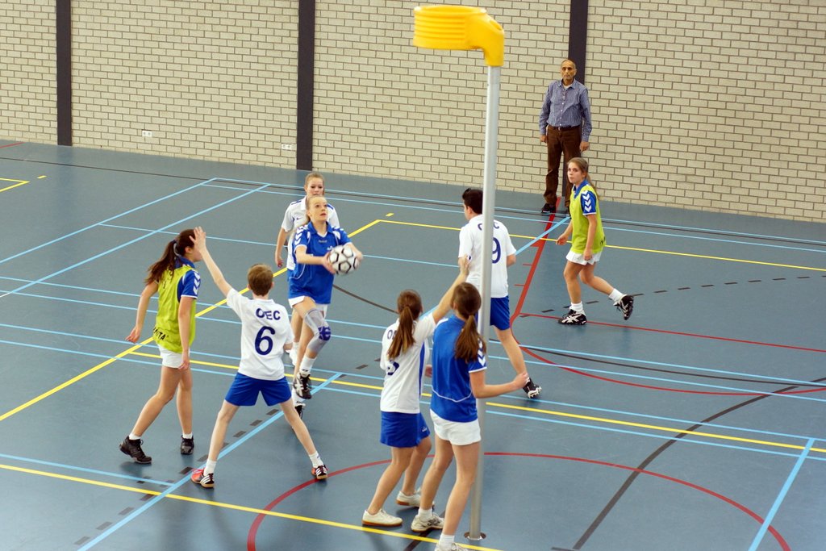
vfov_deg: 18.2
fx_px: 1721
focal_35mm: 75
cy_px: 276
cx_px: 413
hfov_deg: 27.0
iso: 800
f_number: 2.8
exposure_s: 1/250
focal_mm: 50
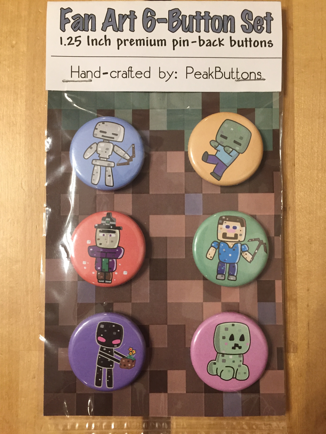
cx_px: 163
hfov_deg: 48.2
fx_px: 364
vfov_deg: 61.7
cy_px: 217
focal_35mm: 29
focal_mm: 4.15
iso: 125
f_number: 2.2
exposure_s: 1/30
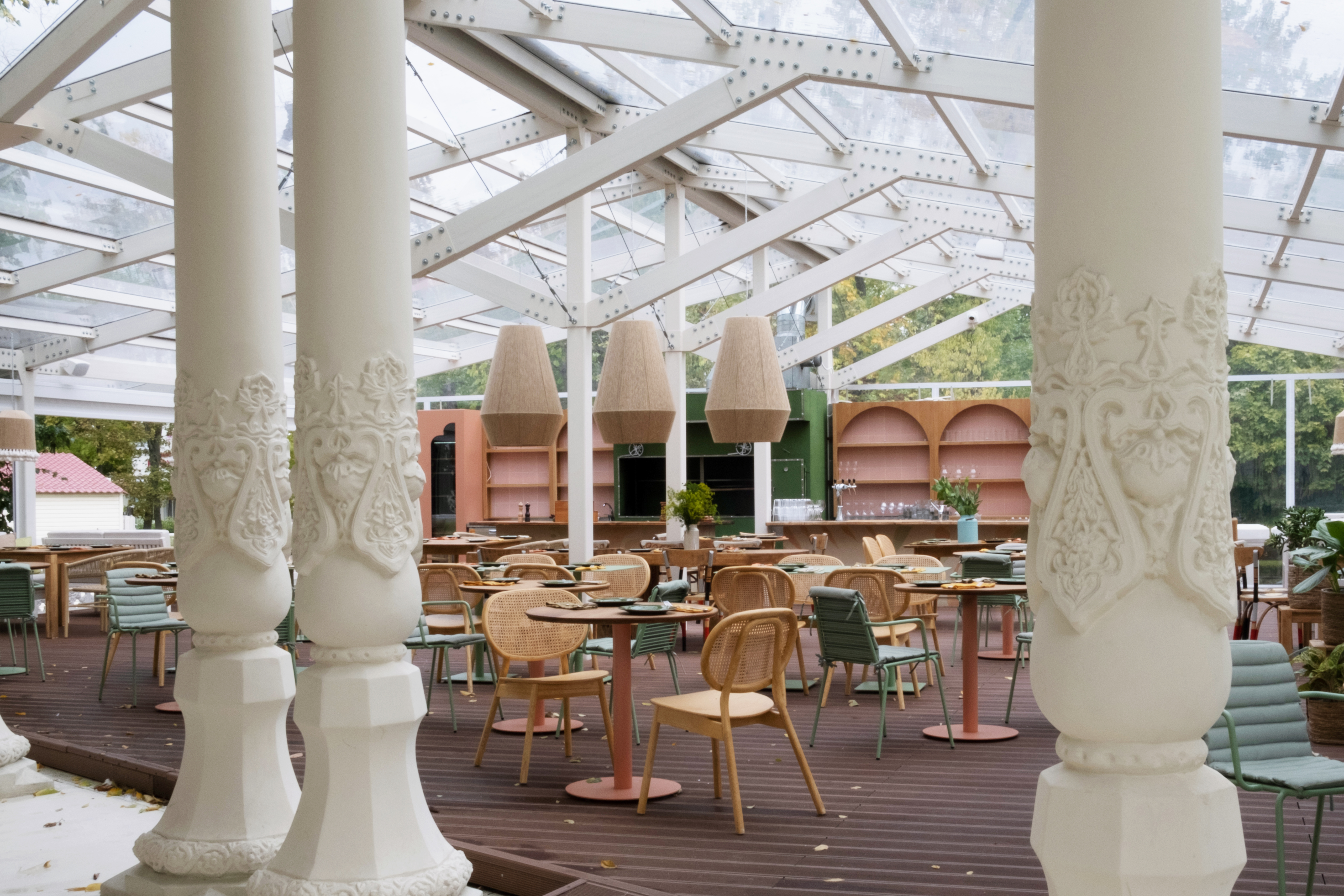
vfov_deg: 34.2
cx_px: 754
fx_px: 1456
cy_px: 502
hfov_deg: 49.4
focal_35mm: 39
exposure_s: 1/15
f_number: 22
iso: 400
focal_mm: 21.4
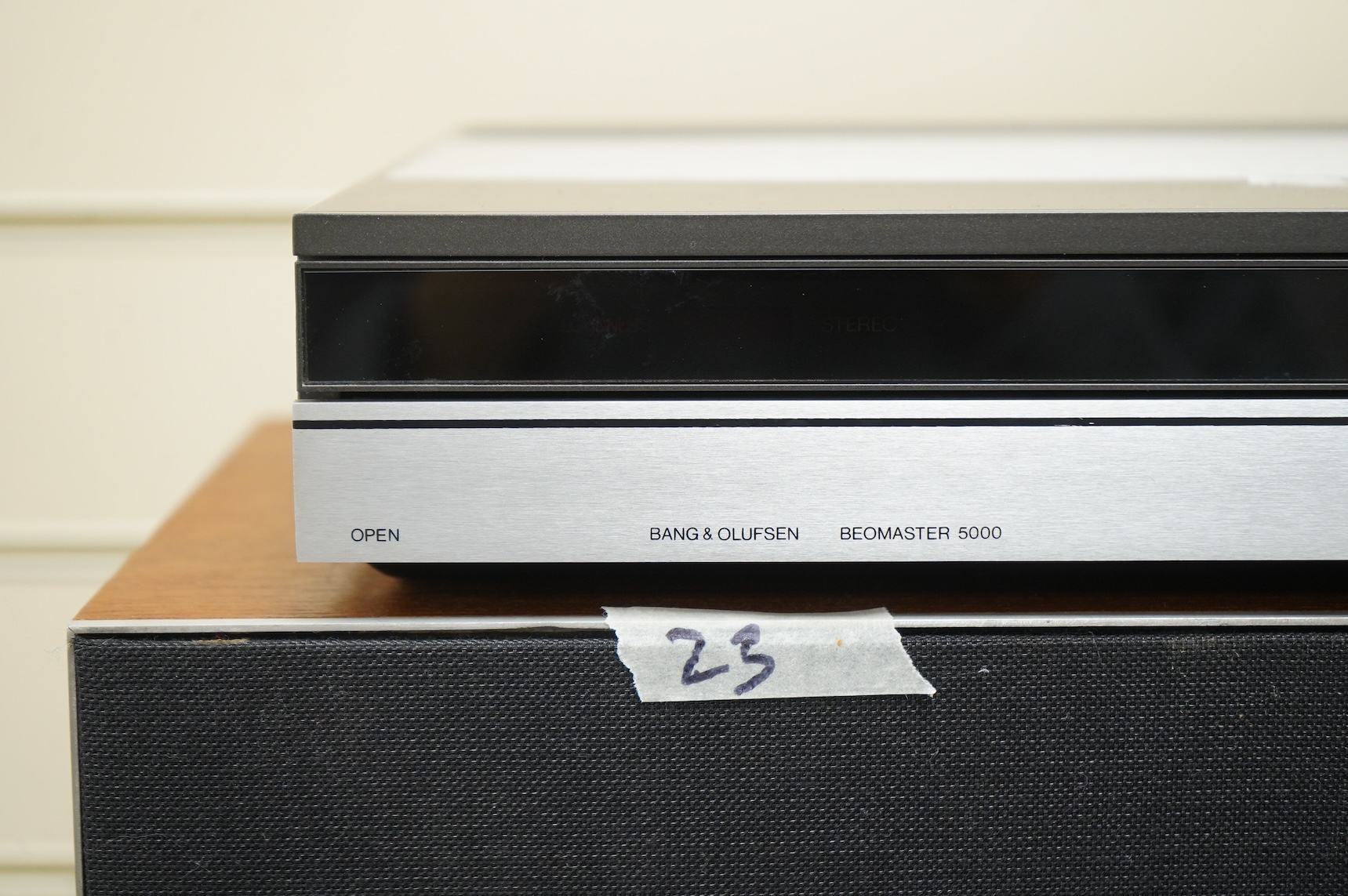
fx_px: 2619
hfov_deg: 28.9
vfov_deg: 19.4
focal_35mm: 70
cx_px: 674
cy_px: 448
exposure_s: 1/100
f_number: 5.6
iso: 2500
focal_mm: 70
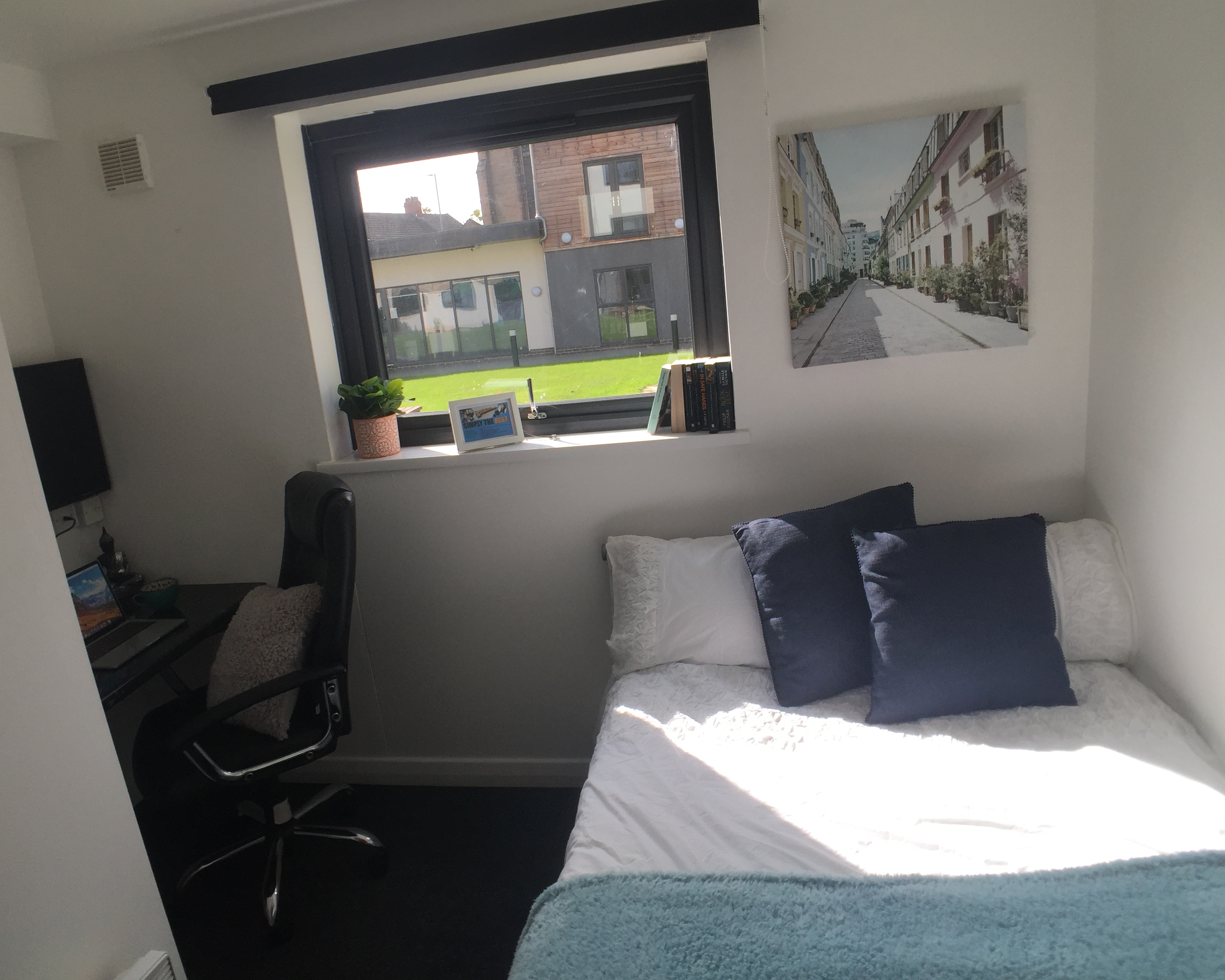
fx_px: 1124
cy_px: 479
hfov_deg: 57.2
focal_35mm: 31
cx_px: 590
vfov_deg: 47.1
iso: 32
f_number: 2.2
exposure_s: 1/444
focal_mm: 4.15
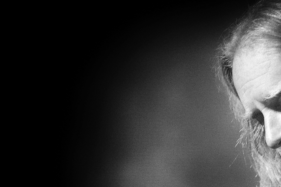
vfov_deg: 3.9
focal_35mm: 355
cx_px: 242
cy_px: 144
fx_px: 2771
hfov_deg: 5.8
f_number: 4
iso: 640
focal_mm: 200
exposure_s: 1/100
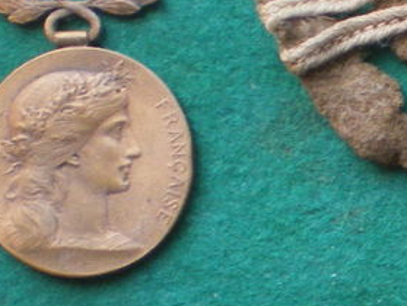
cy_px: 361
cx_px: 582
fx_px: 1601
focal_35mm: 136
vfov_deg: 10.7
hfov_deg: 13.7
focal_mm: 6.3
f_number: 3.1
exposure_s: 1/50
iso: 200
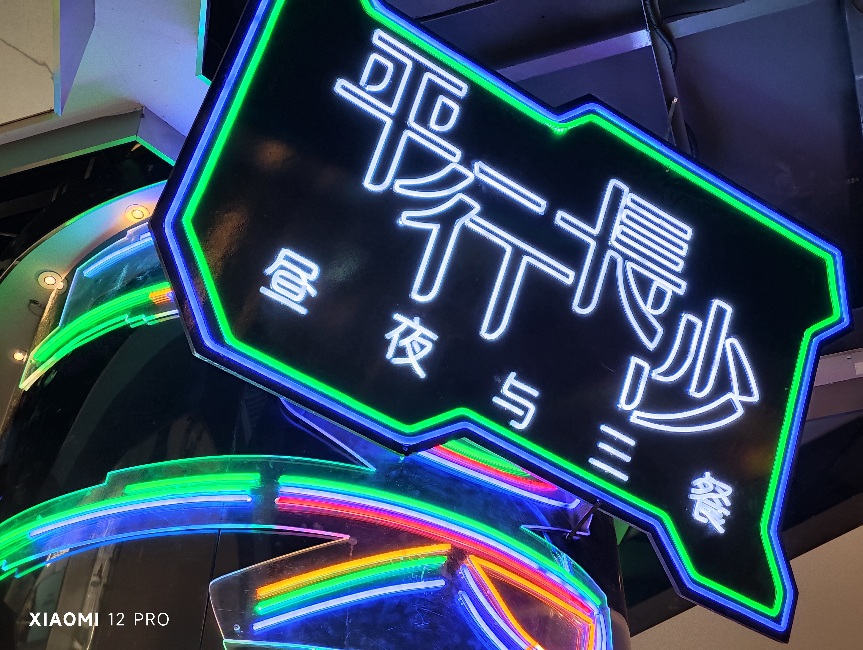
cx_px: 432
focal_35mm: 48
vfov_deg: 30.3
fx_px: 1198
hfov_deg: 39.6
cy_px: 325
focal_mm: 7.1
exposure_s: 1/100
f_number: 1.9
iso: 53
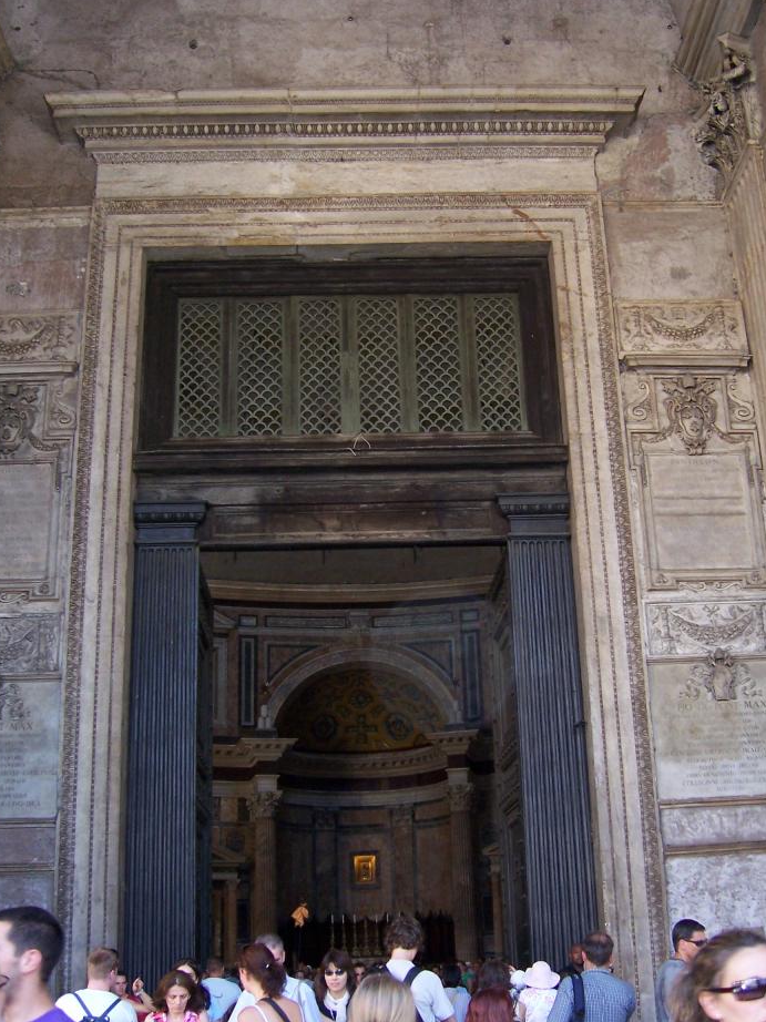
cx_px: 413
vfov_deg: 46.7
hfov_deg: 35.9
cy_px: 562
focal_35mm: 40
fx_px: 1181
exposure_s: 1/60
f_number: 3
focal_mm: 6
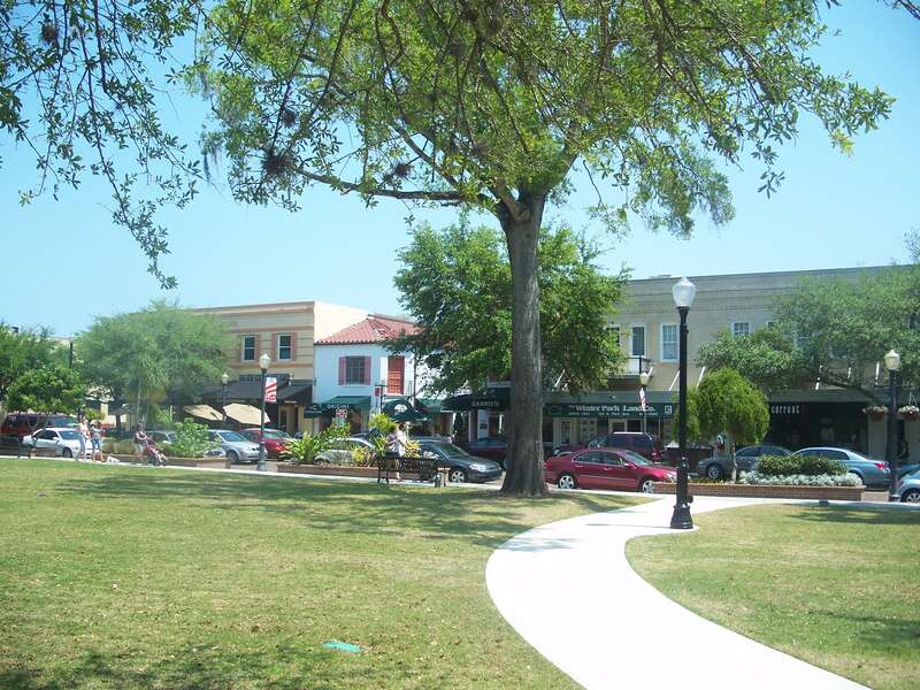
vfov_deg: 38.7
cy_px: 345
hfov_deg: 50.1
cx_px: 460
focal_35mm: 37
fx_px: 983
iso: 64
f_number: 2.8
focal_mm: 7.8
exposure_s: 1/640
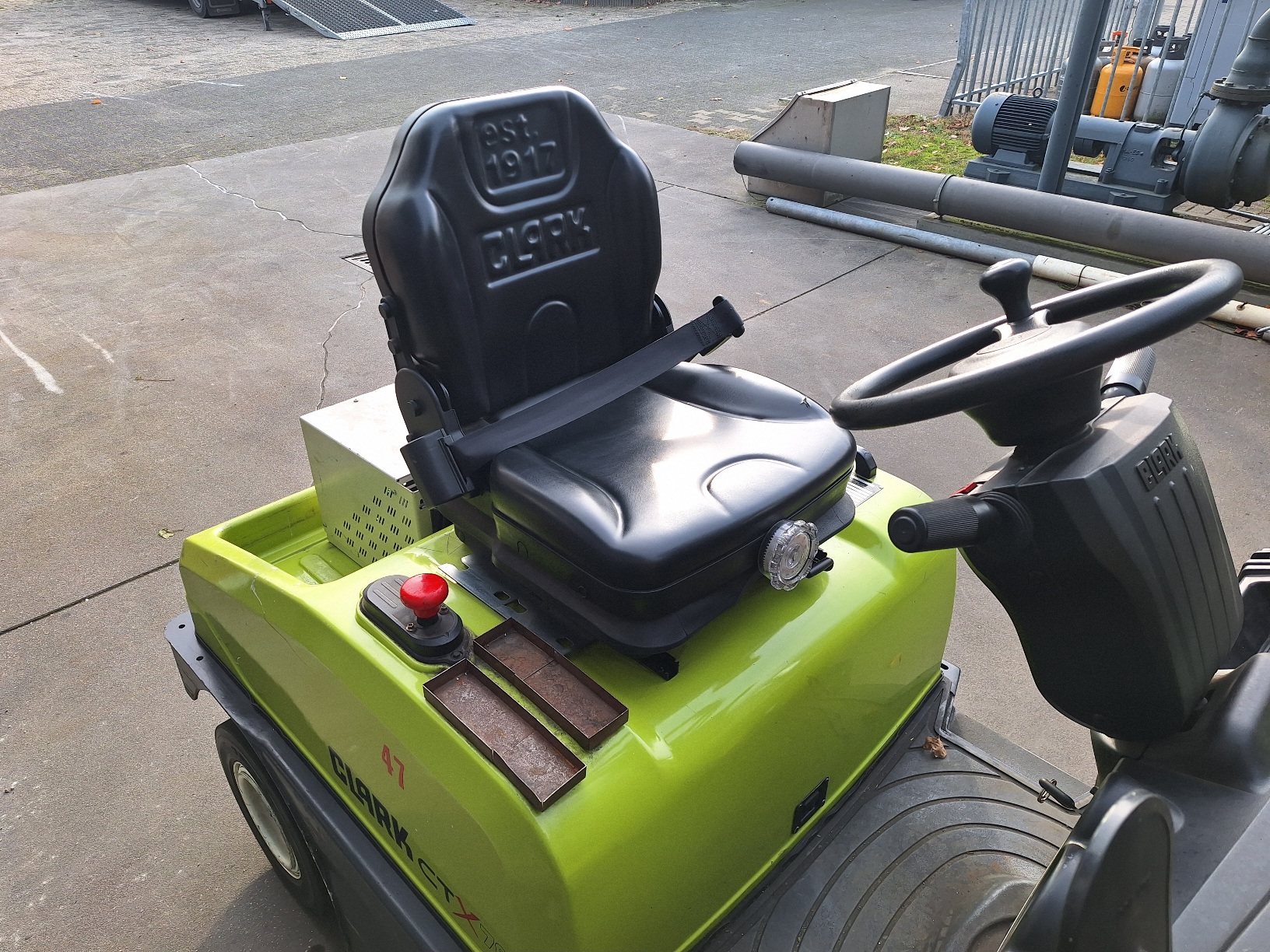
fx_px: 844
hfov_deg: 73.9
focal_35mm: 23
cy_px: 476
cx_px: 635
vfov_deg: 58.9
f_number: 1.8
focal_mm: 5.54
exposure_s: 1/323
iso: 40
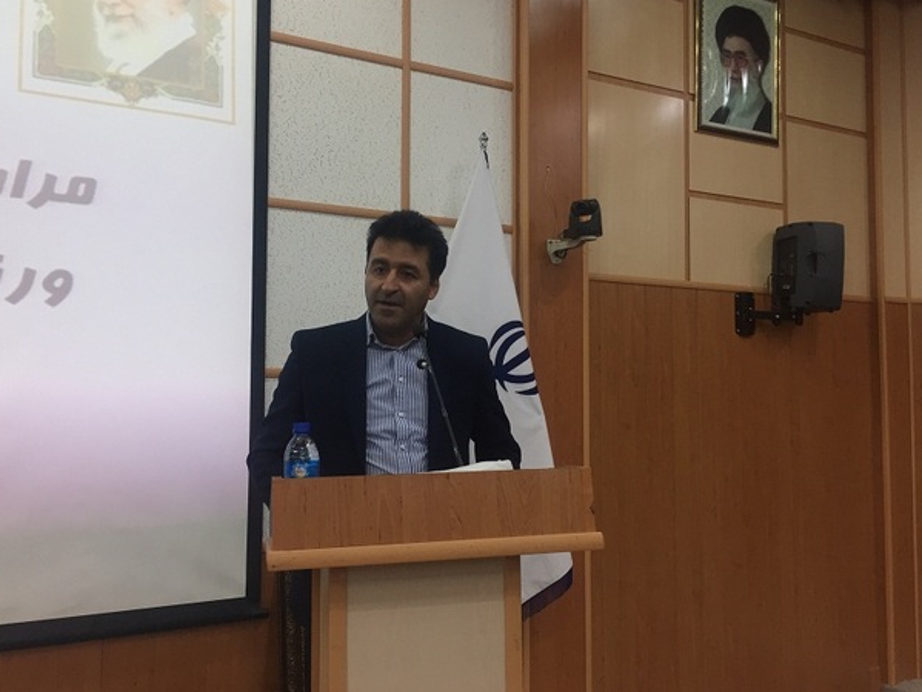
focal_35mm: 30
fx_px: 800
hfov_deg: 59.9
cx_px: 456
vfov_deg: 46.8
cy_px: 344
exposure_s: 1/33
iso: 80
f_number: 2.2
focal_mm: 4.15
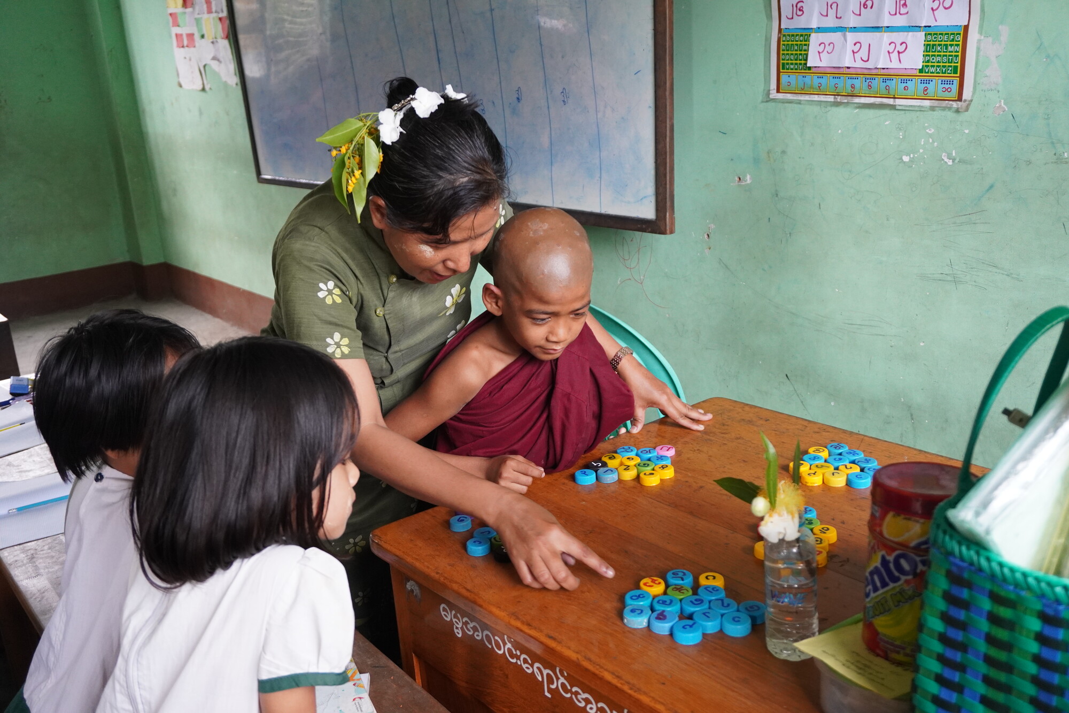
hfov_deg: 55.1
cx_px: 534
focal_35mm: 34
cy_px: 356
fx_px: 1024
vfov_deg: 38.4
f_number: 4
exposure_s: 1/160
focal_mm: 23
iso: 1250
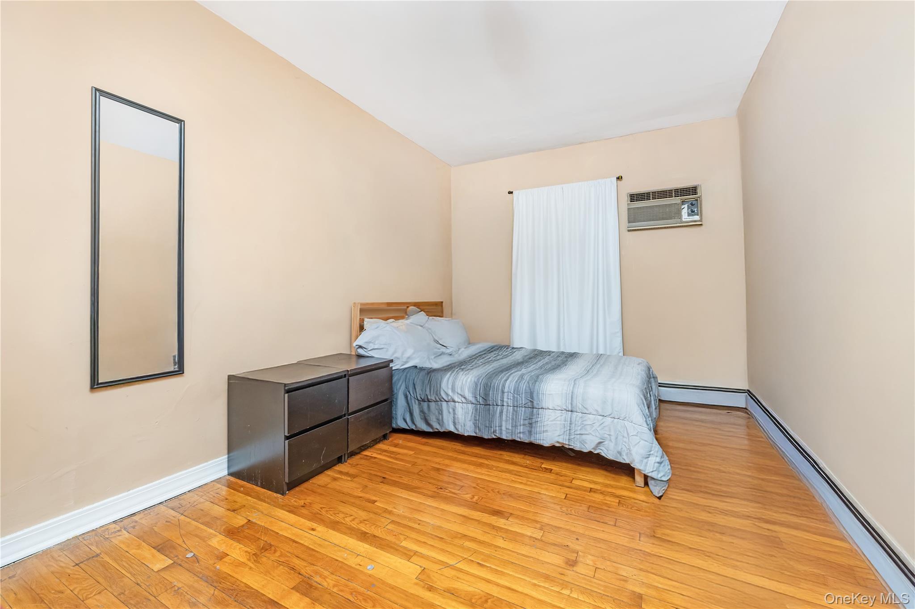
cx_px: 458
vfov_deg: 81.2
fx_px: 356
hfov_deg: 104.3
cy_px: 304
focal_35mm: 14
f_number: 5.6
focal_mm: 14
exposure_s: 1/160
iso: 640
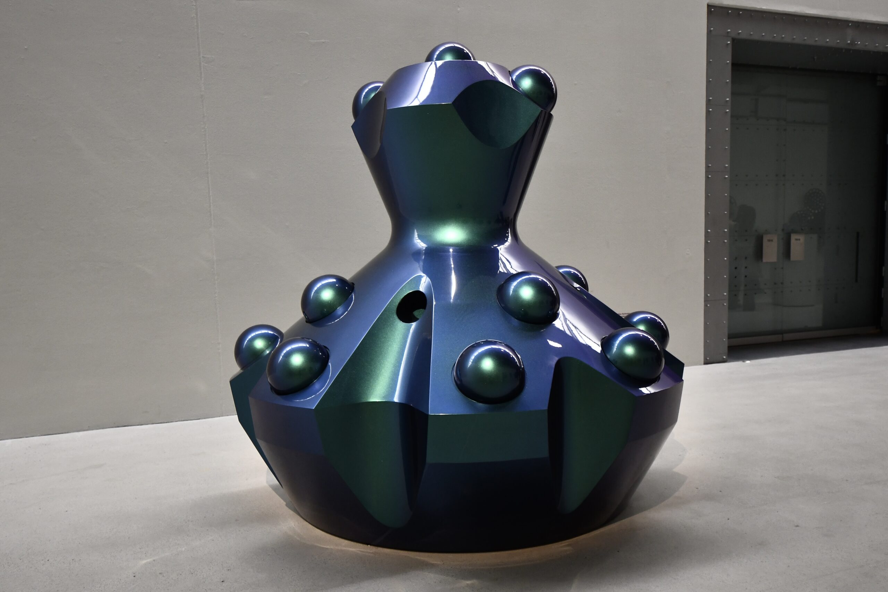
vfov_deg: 46.4
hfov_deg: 65.5
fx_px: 691
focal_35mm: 28
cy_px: 296
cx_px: 444
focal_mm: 19
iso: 640
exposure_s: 1/100
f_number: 4.5
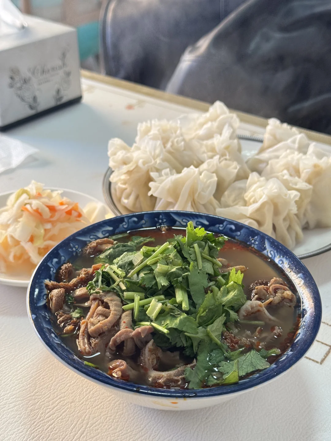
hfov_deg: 30.3
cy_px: 220
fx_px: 612
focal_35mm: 48
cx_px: 166
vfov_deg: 39.7
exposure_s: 1/50
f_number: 1.78
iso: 100
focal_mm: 6.76
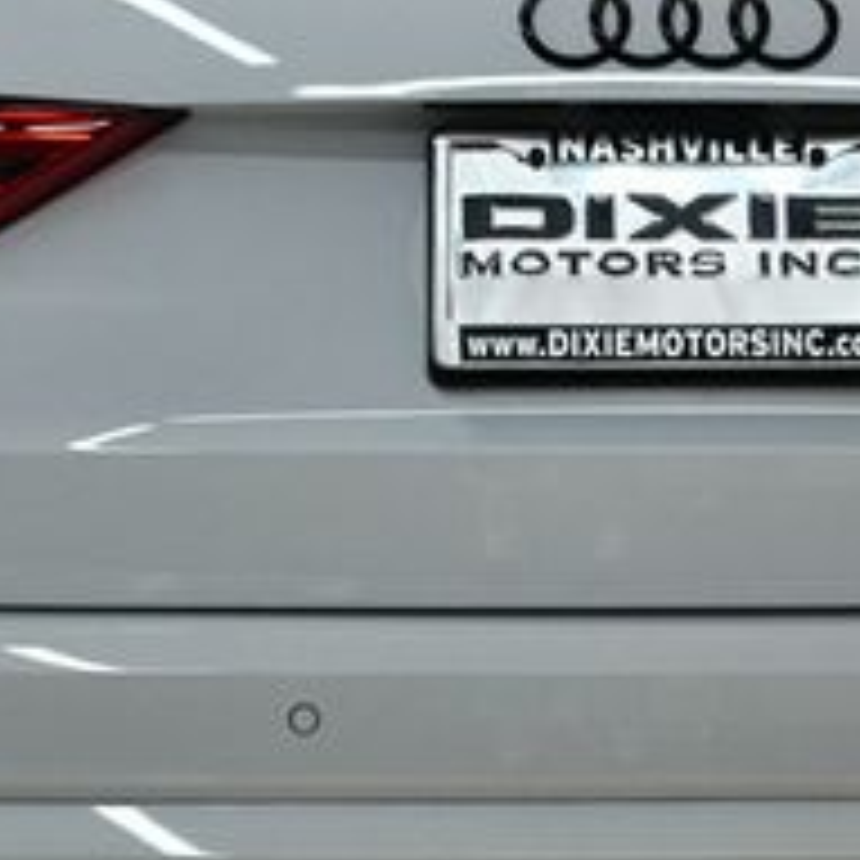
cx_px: 666
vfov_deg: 15.7
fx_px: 3120
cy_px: 486
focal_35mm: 111
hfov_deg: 15.6
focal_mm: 26
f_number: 3.8
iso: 800
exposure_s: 1/160
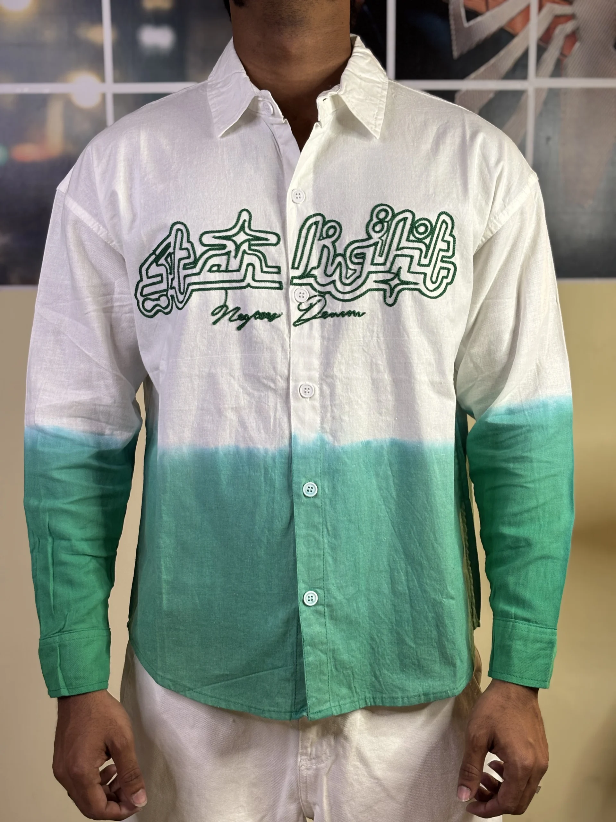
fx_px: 1234
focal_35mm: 52
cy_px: 411
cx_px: 308
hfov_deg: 28.0
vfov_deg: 36.8
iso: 64
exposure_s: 1/50
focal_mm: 5.96
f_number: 1.6
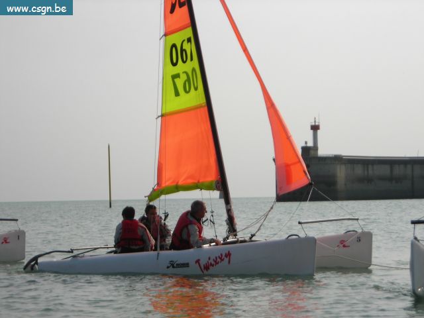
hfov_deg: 17.0
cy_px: 159
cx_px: 212
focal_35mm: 116
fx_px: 1421
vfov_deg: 12.8
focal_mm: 19.2
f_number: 5.3
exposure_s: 1/504
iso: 50
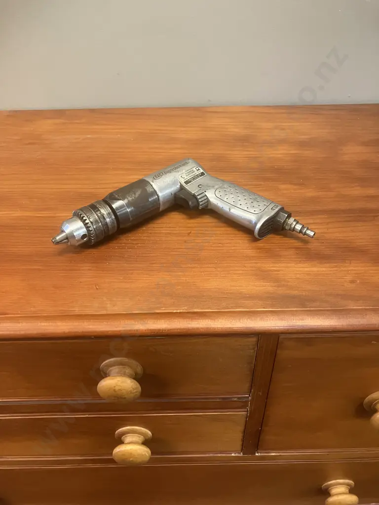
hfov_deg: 49.7
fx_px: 409
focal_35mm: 28
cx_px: 190
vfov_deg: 63.4
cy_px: 252
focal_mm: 3.99
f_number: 1.8
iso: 320
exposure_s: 1/50
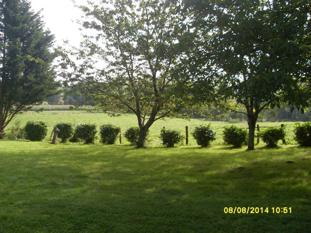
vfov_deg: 40.7
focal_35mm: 35
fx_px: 314
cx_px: 156
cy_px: 116
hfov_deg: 52.6
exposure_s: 1/60
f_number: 7
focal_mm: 6.3
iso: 80
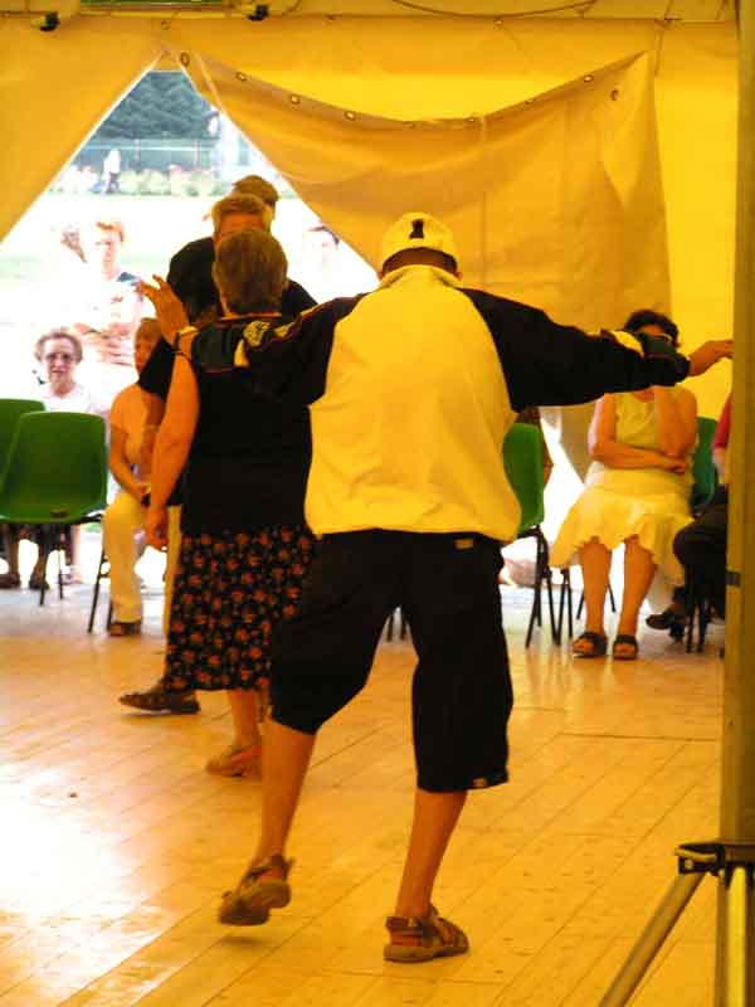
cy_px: 504
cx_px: 378
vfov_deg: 14.0
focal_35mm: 141
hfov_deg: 10.5
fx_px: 4100
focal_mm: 23.4
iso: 200
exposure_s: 1/125
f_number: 3.2
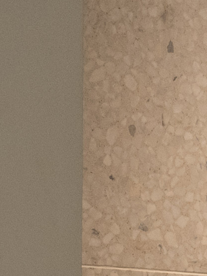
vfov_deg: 7.1
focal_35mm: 272
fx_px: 2168
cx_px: 730
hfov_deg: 5.0
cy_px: 491
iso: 400
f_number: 5
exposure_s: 1/100
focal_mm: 26
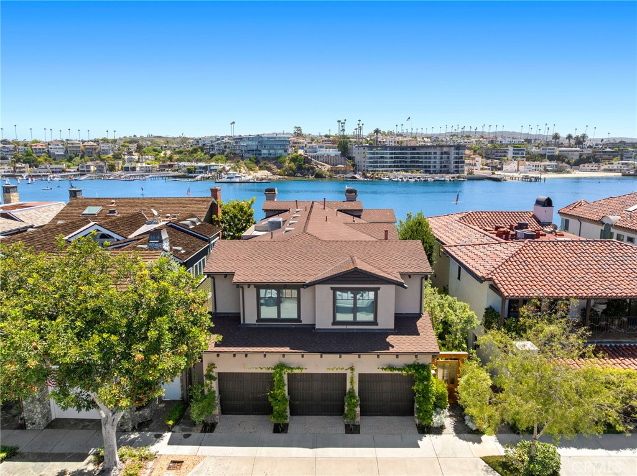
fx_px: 441
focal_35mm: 24
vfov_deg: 56.7
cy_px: 238
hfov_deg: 71.6
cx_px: 318
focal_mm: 12.29
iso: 140
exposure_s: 1/1250
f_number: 2.8
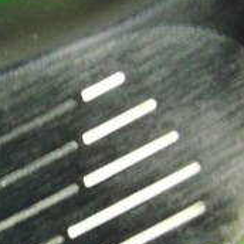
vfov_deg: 14.2
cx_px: -95
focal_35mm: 122
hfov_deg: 13.6
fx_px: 973
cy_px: 207
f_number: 3.6
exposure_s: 1/10
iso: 400
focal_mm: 6.42
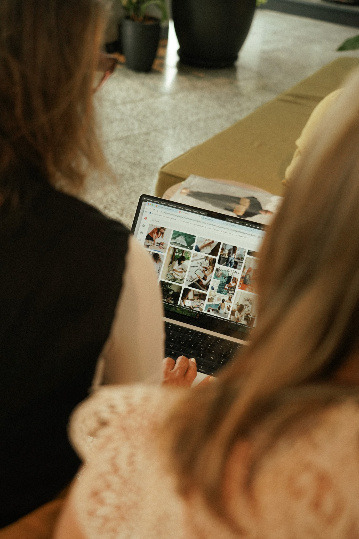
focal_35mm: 48
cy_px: 270
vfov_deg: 41.1
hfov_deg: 28.1
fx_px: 718
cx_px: 180
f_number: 4
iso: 2500
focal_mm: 48
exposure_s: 1/160
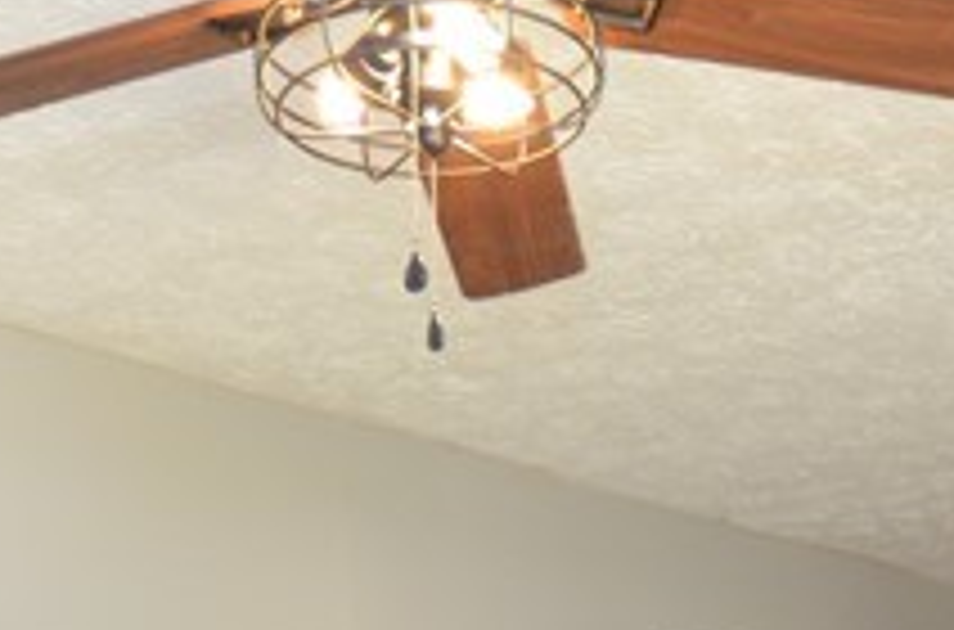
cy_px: 983
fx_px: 2034
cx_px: 650
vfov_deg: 15.9
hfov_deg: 26.2
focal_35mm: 77
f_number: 4
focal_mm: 10
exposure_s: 1/60
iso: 640
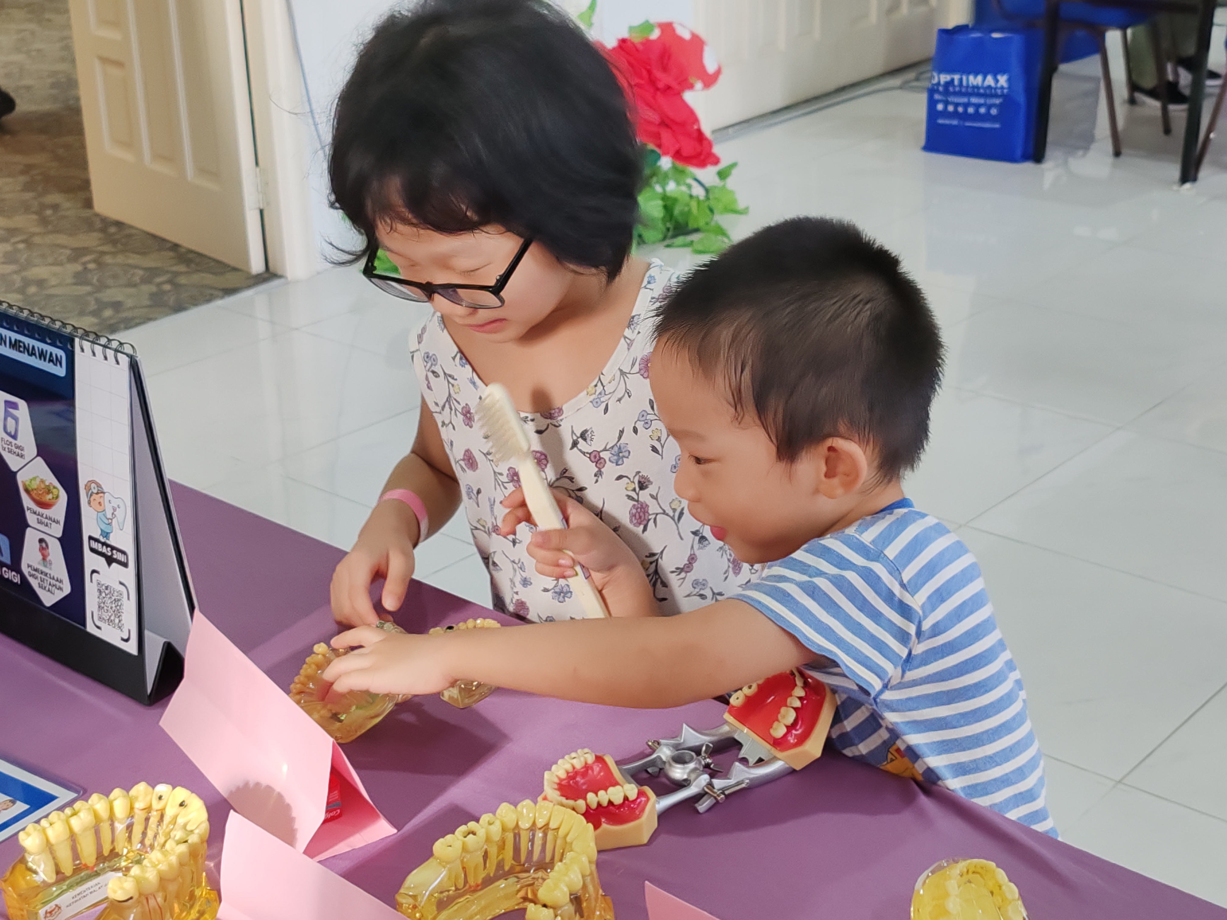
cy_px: 460
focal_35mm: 54
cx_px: 614
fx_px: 1914
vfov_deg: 27.0
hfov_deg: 35.5
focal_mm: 6.12
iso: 1000
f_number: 16
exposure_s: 1/100
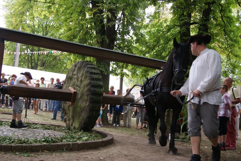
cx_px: 120
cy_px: 80
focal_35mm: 39
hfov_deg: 49.5
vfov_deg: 34.3
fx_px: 261
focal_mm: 26
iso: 100
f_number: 4.5
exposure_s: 1/50
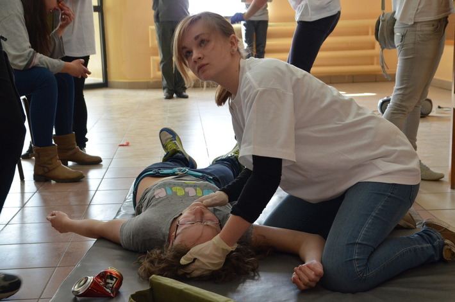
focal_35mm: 57
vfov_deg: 23.7
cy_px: 151
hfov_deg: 35.1
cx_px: 228
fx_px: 719
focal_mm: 38
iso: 1600
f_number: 5.6
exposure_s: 1/125
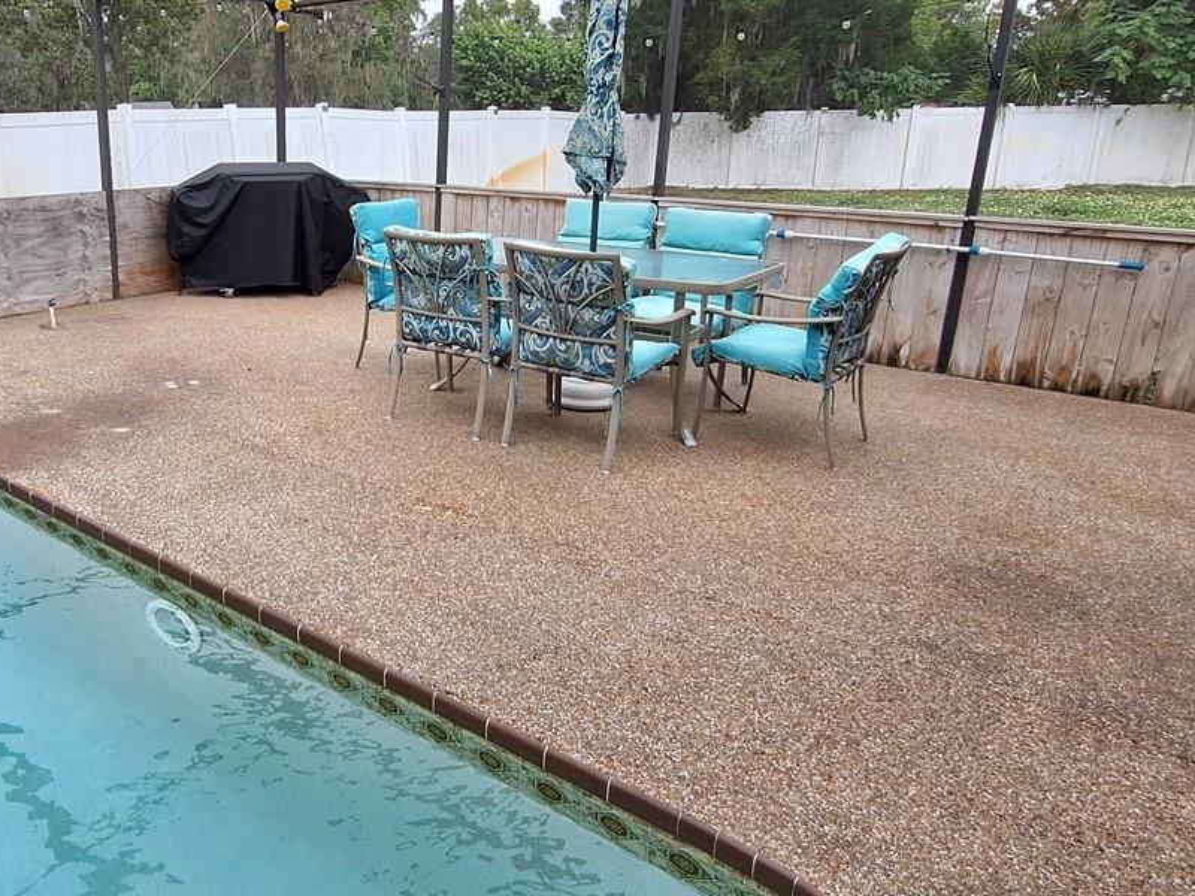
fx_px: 898
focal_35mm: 26
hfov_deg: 63.7
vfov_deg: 52.9
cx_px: 312
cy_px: 382
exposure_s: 1/169
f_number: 2.2
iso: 40
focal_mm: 1.74
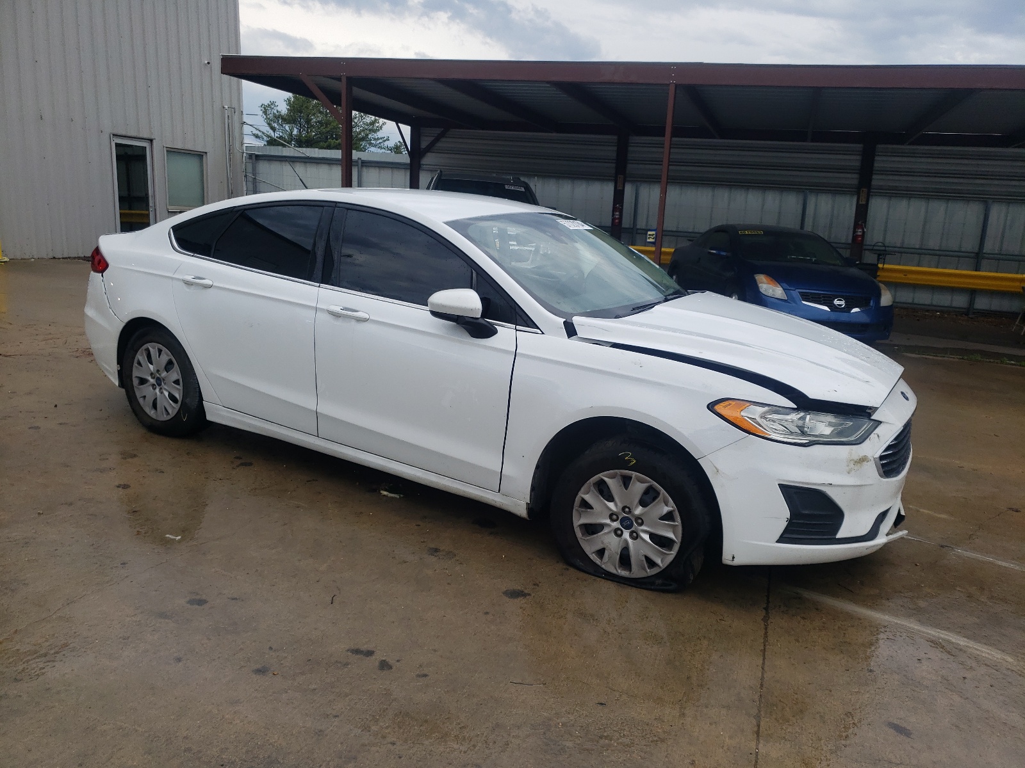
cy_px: 384
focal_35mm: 26
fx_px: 770
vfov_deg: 53.1
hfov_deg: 67.3
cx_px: 512
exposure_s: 1/2000
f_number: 1.5
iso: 50
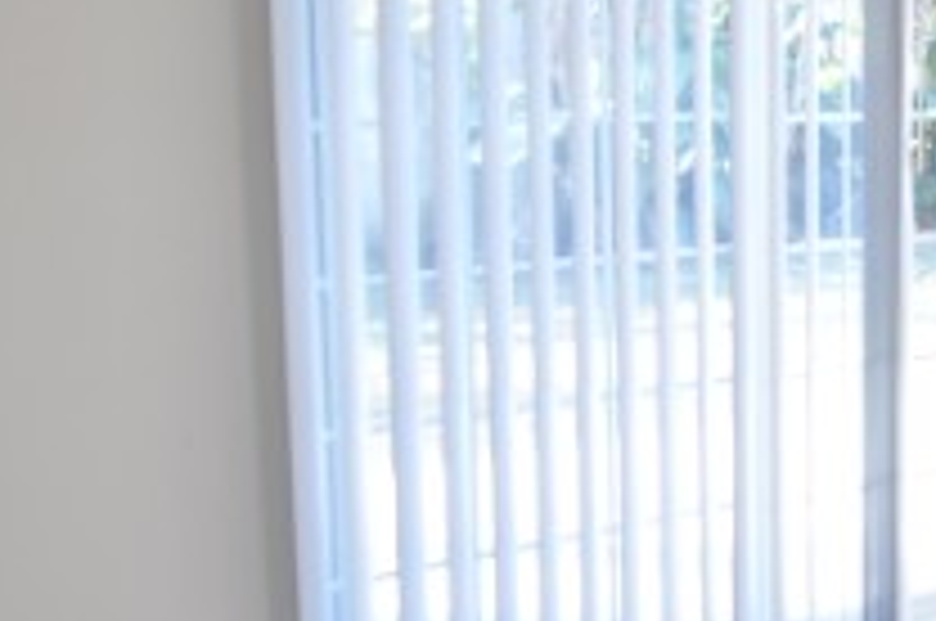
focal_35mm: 52
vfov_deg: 25.6
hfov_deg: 29.3
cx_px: 1274
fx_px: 1350
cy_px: 162
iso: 800
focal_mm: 10
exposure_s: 1/60
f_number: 3.5
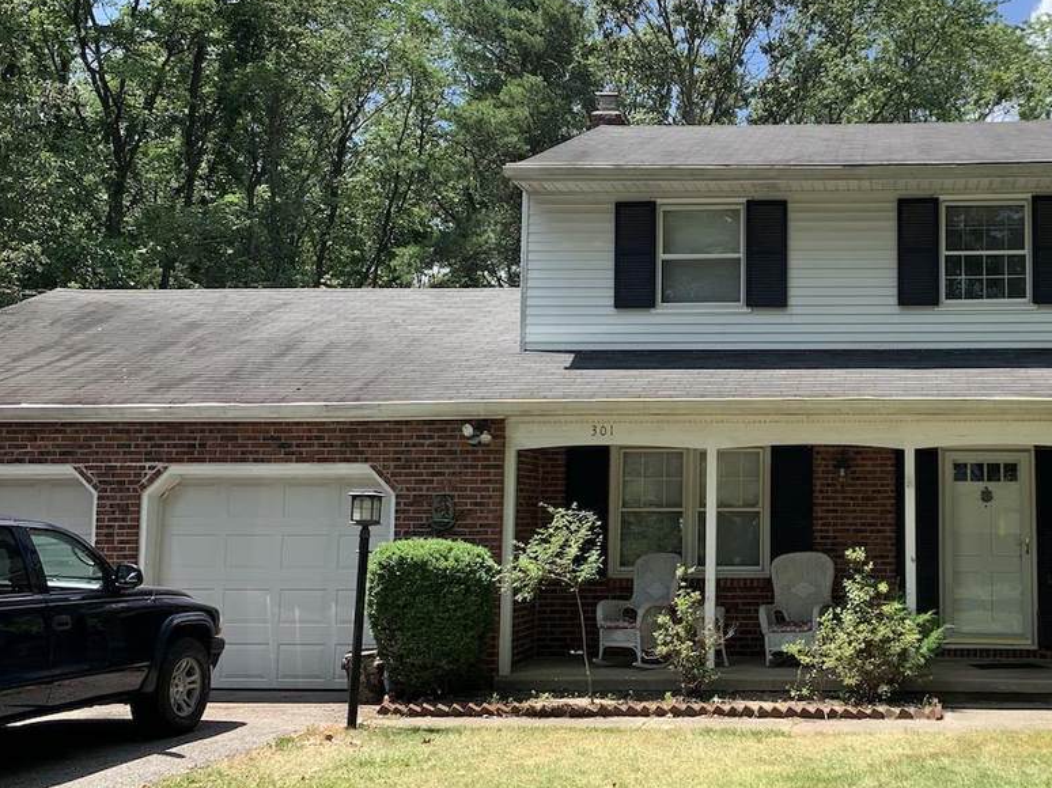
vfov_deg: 33.6
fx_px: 1306
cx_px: 802
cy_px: 398
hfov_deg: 42.4
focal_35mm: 43
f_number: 1.8
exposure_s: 1/945
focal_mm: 4.25
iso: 25
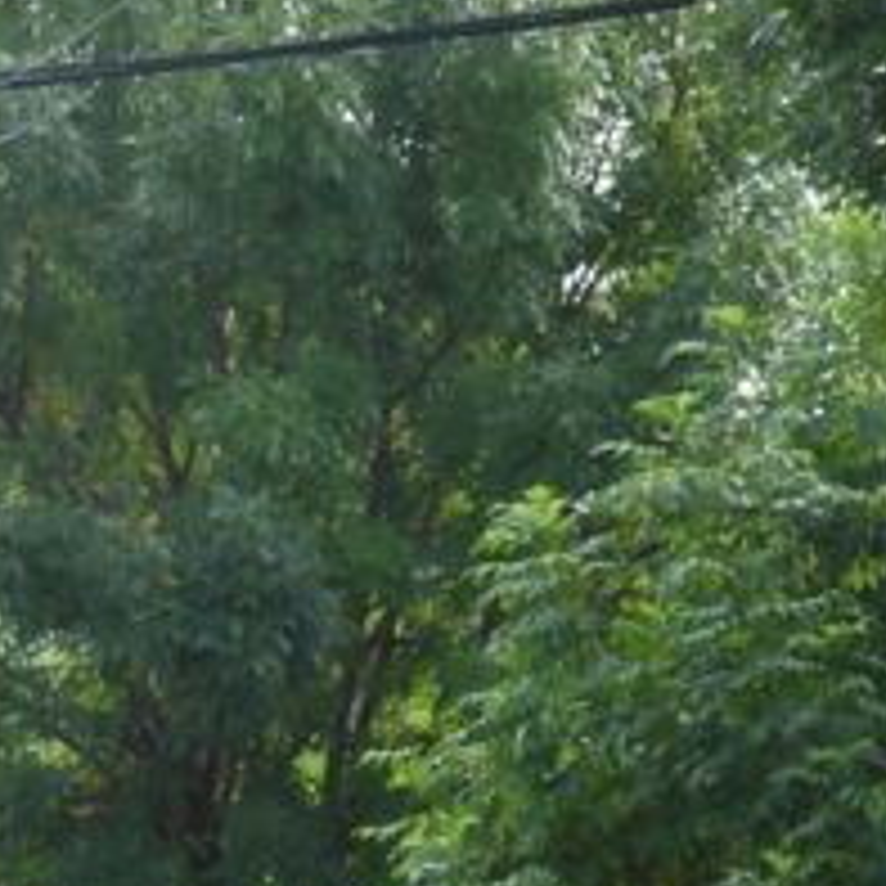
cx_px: -792
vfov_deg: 1.8
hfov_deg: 1.8
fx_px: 27741
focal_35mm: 958
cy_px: 1219
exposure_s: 1/100
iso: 125
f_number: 5.6
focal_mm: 130
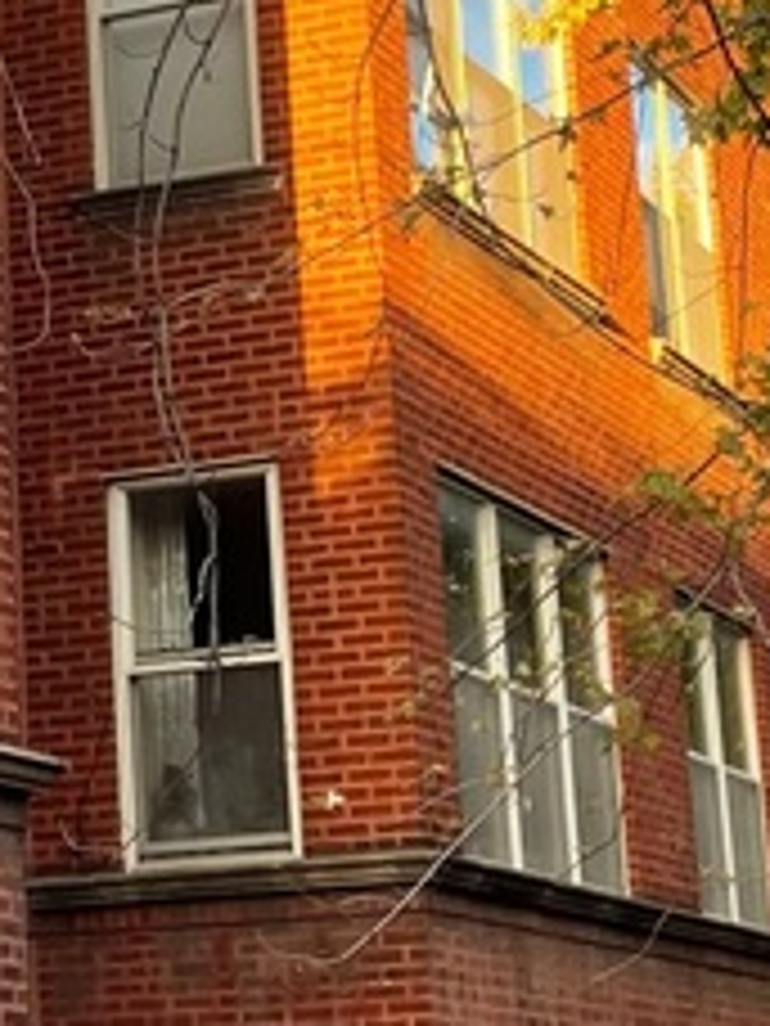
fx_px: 3648
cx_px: -68
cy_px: 194
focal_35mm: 123
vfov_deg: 15.9
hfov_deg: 11.9
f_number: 1.6
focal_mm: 4.2
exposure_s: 1/130
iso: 32
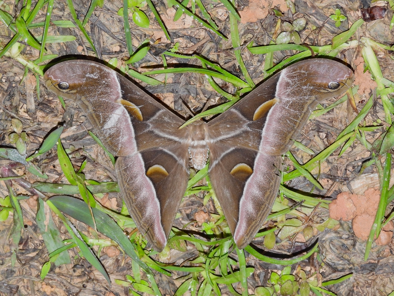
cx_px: 197
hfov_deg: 9.9
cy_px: 148
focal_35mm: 200
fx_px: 2276
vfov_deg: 7.4
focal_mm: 35.7
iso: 200
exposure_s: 1/200
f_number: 4.5
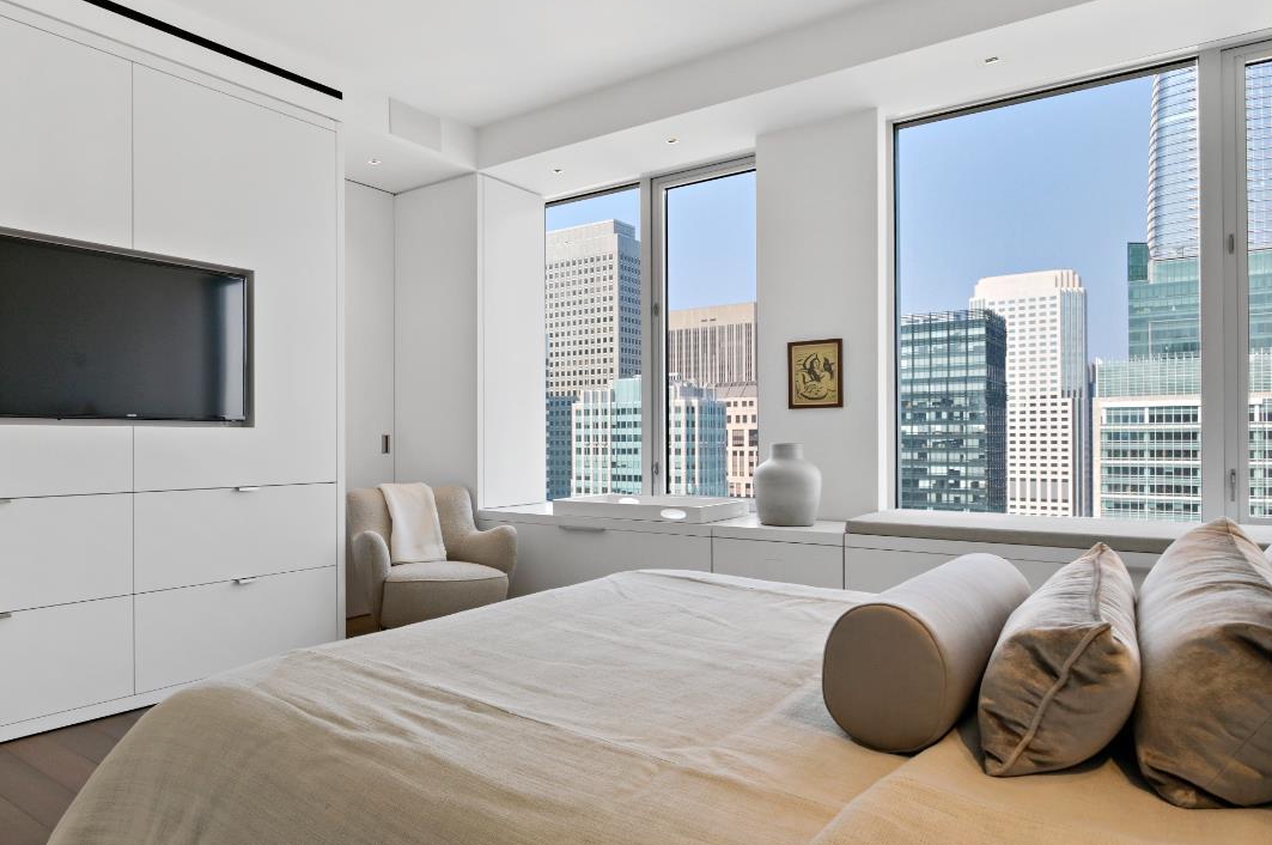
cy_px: 452
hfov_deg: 71.5
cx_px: 419
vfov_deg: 53.0
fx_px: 847
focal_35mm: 24
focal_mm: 17
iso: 400
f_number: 11
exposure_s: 1/250
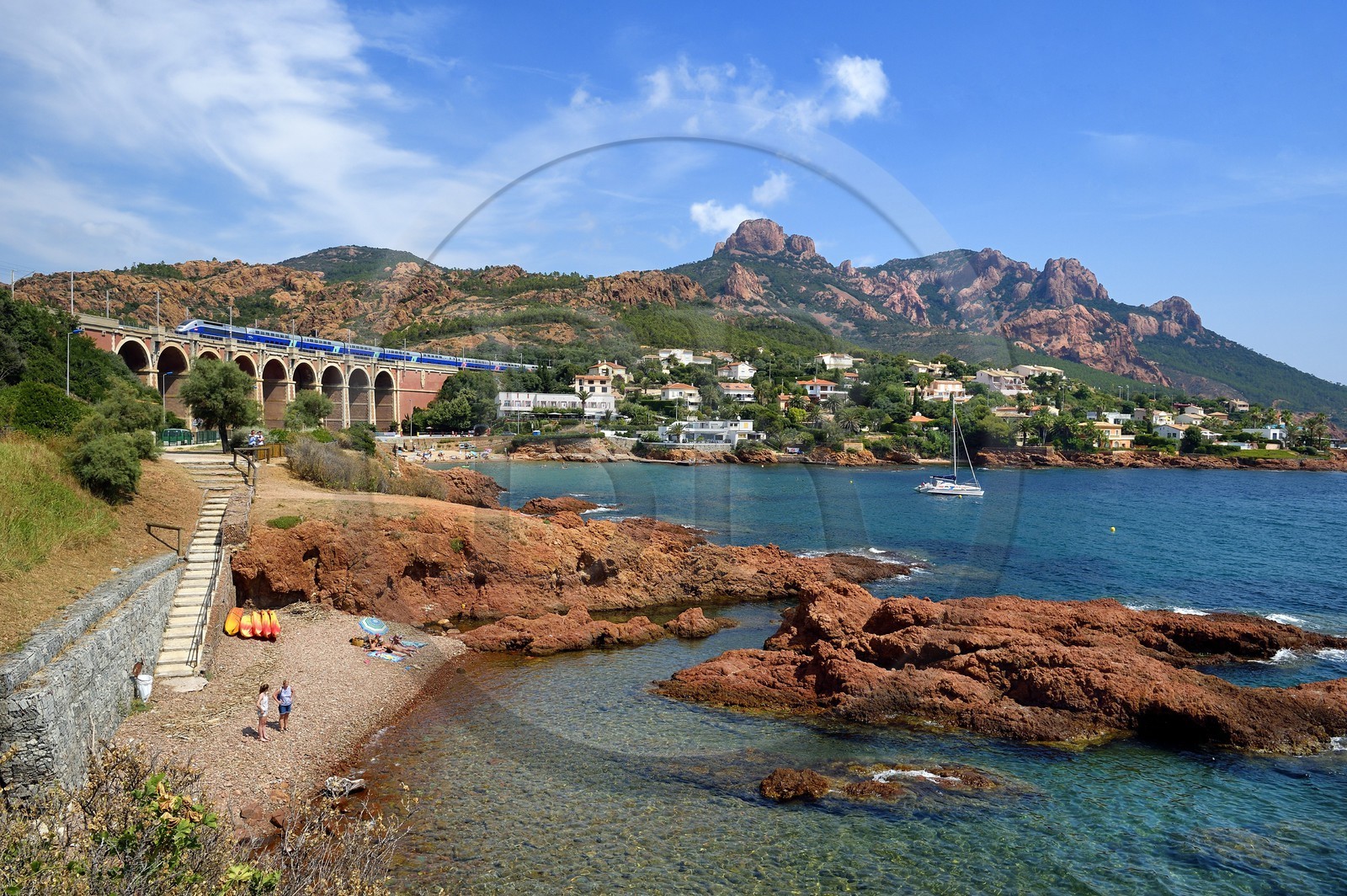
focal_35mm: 24
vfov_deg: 53.1
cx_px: 674
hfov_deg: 73.8
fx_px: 897
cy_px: 448
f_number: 14
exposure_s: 1/250
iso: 200
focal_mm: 24
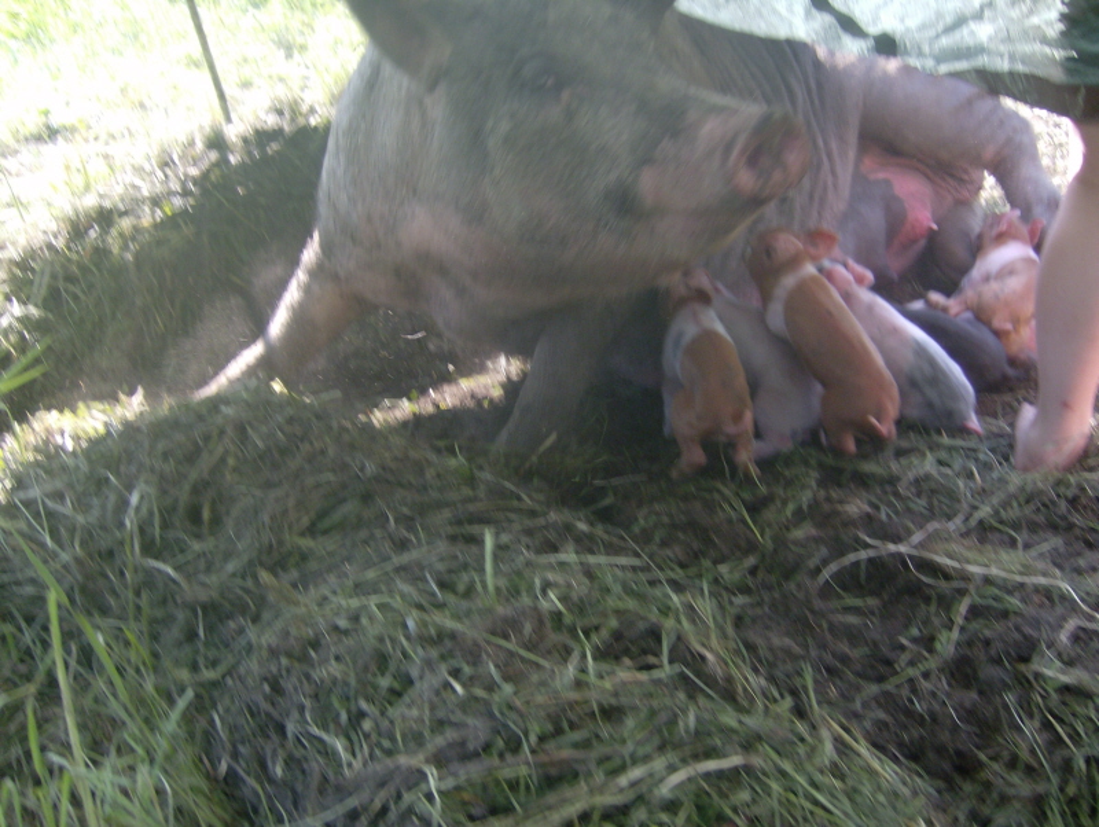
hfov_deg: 51.3
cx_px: 550
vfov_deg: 39.7
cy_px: 414
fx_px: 1144
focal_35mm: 36
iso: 100
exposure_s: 1/170
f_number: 2.8
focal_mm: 6
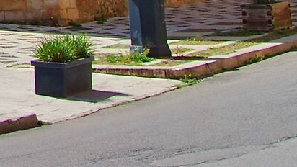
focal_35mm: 165
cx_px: -384
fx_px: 1300
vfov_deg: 6.5
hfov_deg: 11.2
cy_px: -403
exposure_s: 1/200
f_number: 7.1
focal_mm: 18
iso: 100
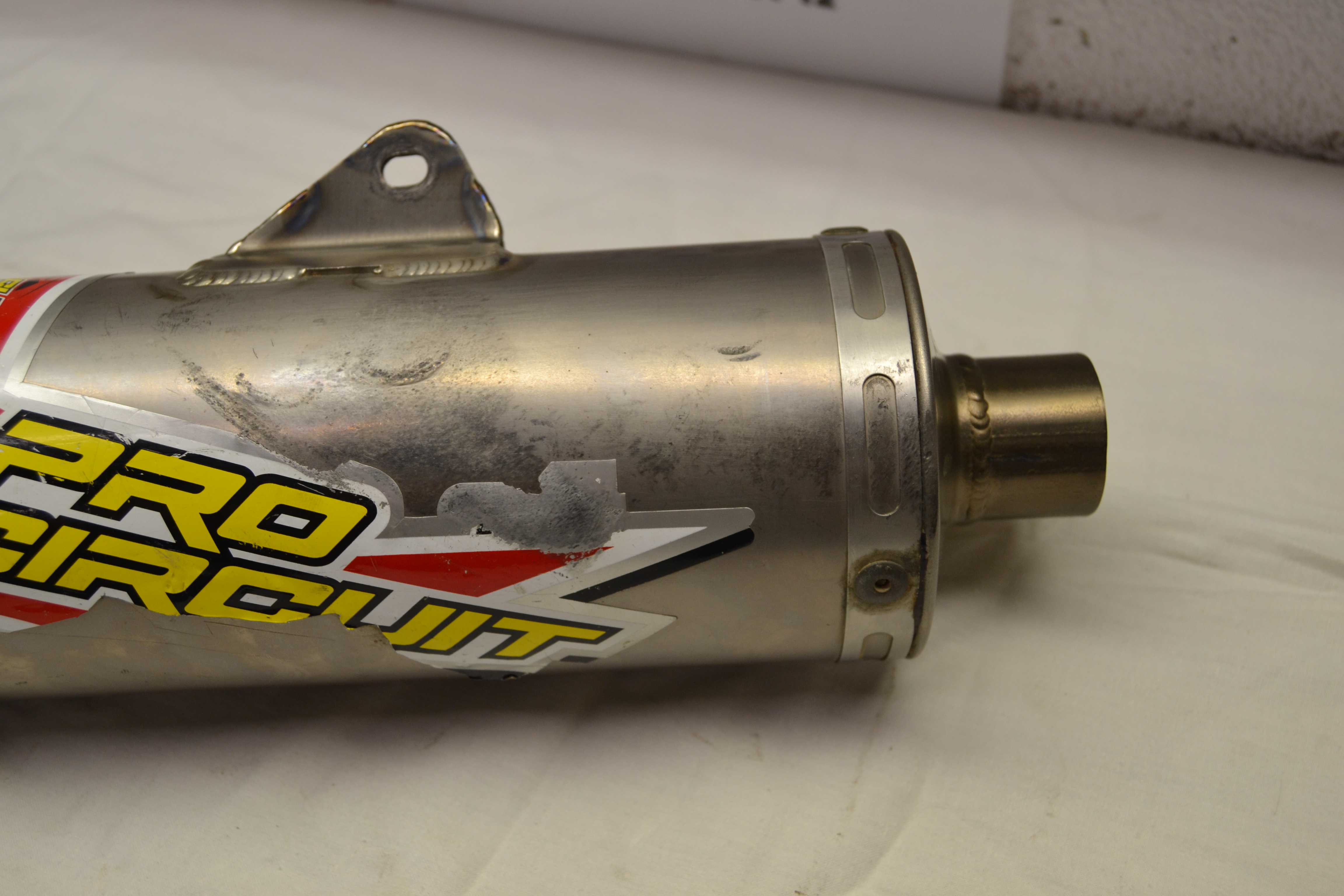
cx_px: 672
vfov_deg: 31.9
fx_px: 1568
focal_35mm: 42
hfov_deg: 46.4
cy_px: 448
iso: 400
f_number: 5.6
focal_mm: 28
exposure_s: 1/125
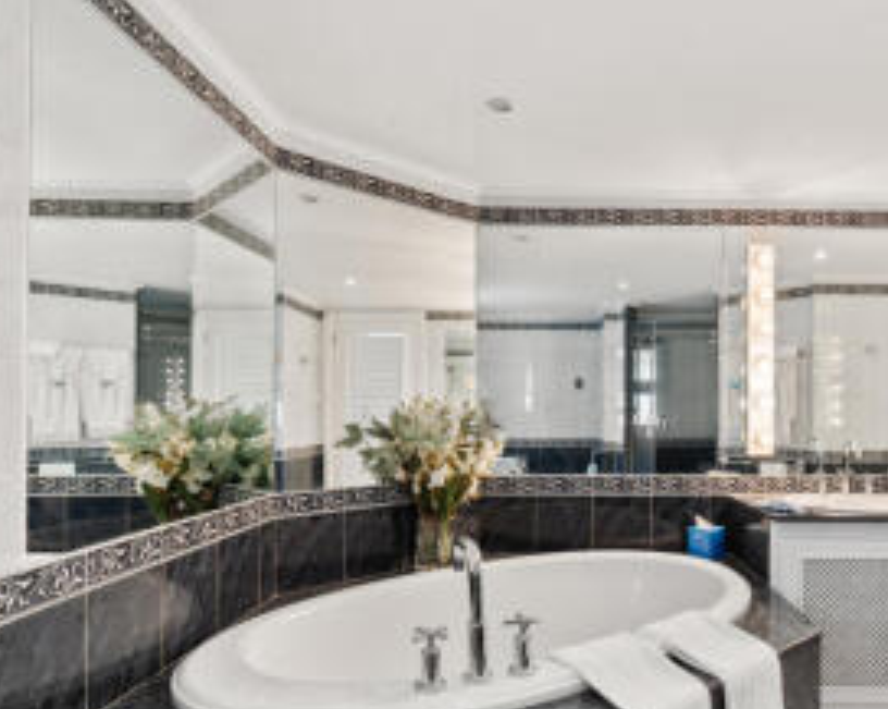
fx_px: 604
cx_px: 571
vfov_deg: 60.5
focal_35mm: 23
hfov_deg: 71.1
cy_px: 410
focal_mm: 14
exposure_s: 2.5
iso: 100
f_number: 9
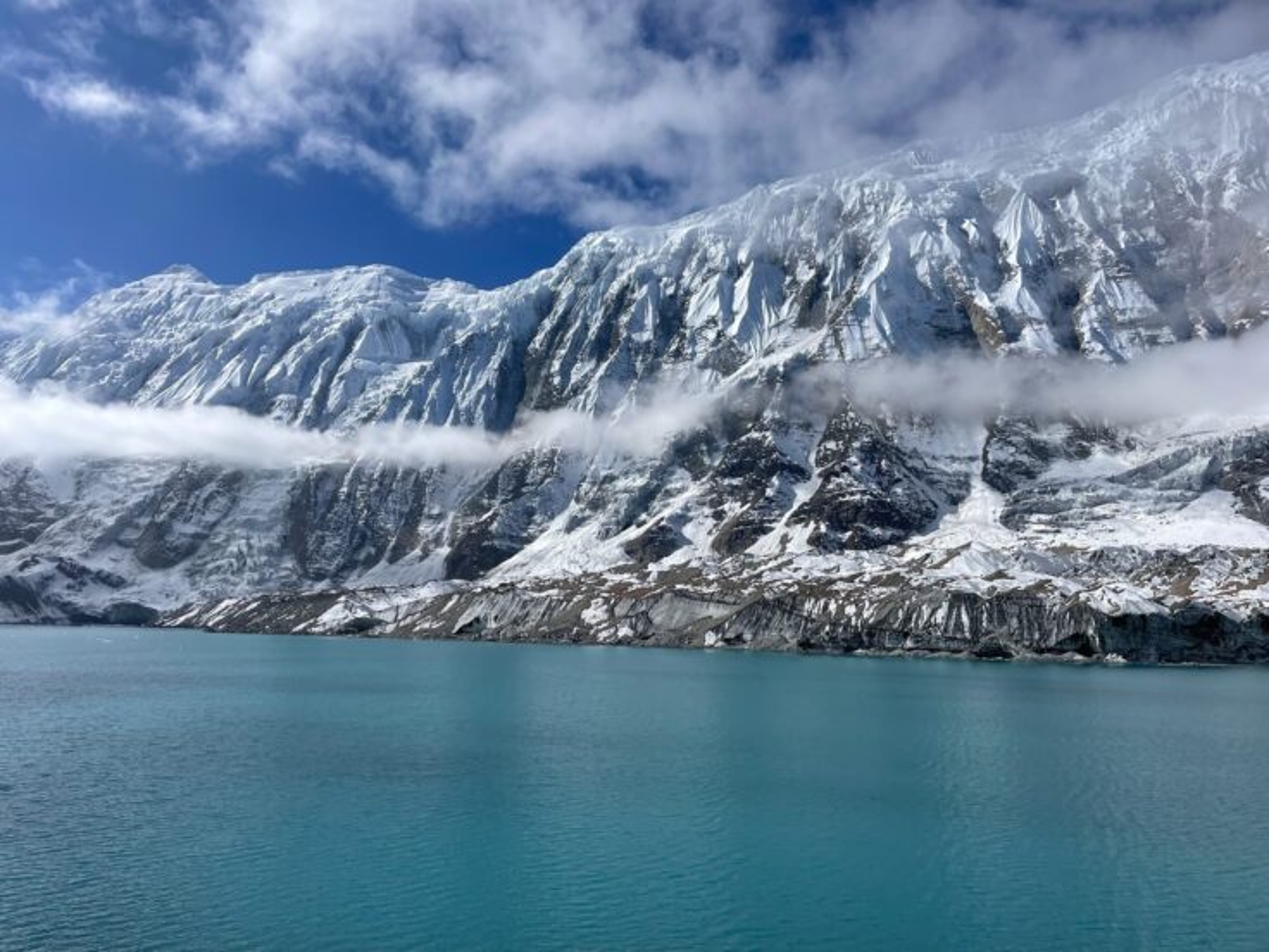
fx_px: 953
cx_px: 634
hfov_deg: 67.3
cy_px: 476
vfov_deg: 53.1
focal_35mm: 26
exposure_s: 1/7813
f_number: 1.6
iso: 32
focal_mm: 4.2
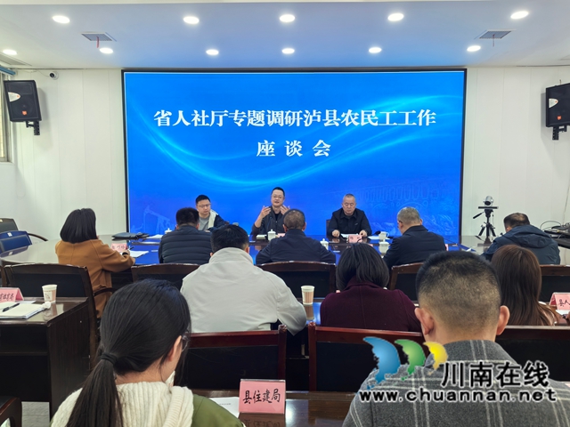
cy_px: 214
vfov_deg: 51.4
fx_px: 445
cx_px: 285
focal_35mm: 27
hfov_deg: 65.3
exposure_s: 1/50
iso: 125
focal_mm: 5.52
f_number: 1.9
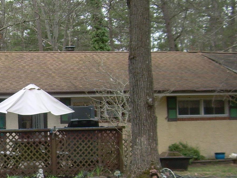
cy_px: 134
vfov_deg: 15.2
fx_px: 664
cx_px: -27
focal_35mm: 97
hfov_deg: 19.3
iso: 50
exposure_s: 1/65.4
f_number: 2.8
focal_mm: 6.3
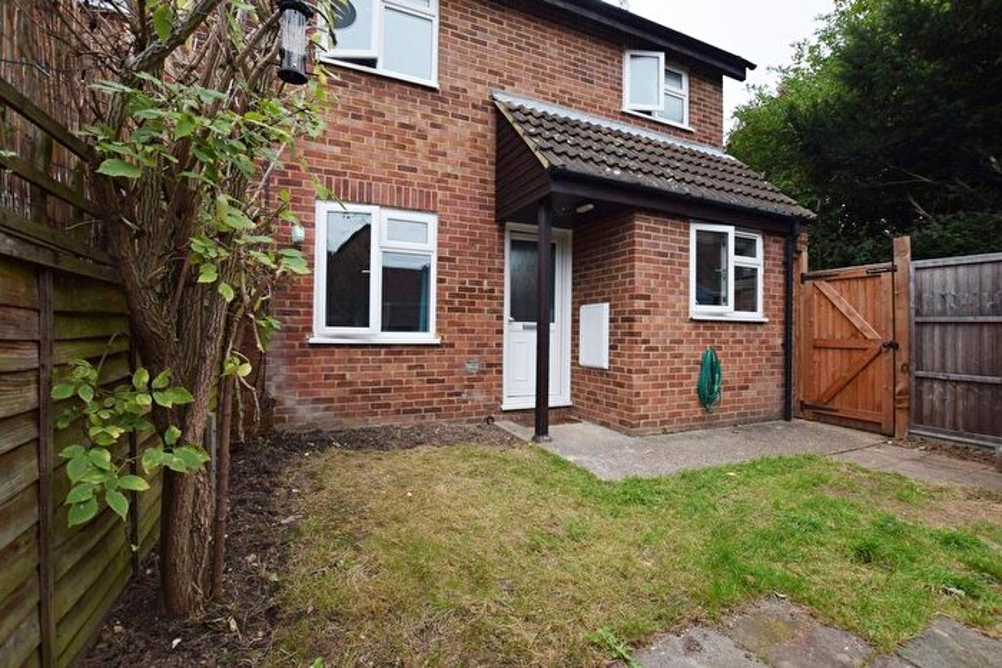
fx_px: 418
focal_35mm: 15
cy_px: 334
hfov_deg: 100.4
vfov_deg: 77.4
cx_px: 501
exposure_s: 1/250
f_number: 8
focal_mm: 10
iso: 400
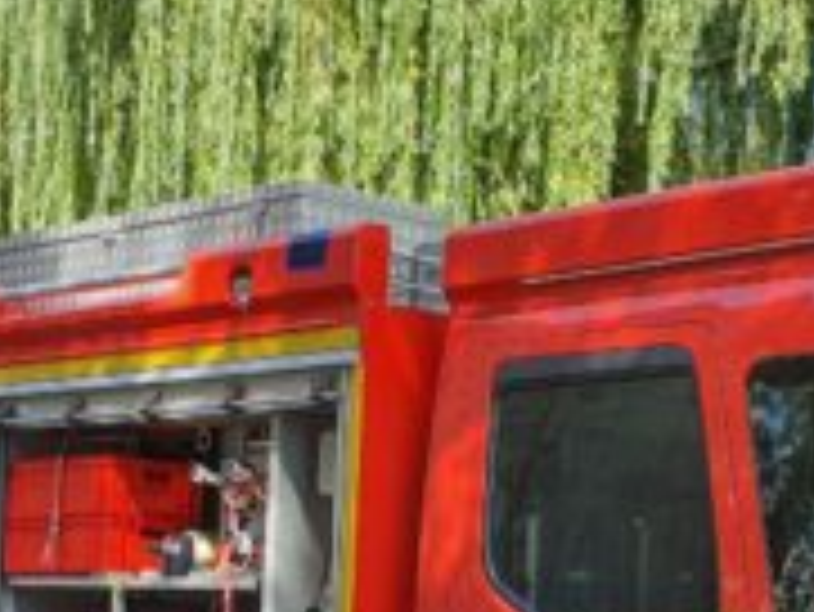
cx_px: 387
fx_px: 2024
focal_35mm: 86
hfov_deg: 22.7
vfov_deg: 16.5
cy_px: 720
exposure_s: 1/298
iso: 50
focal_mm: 4.3
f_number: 2.4
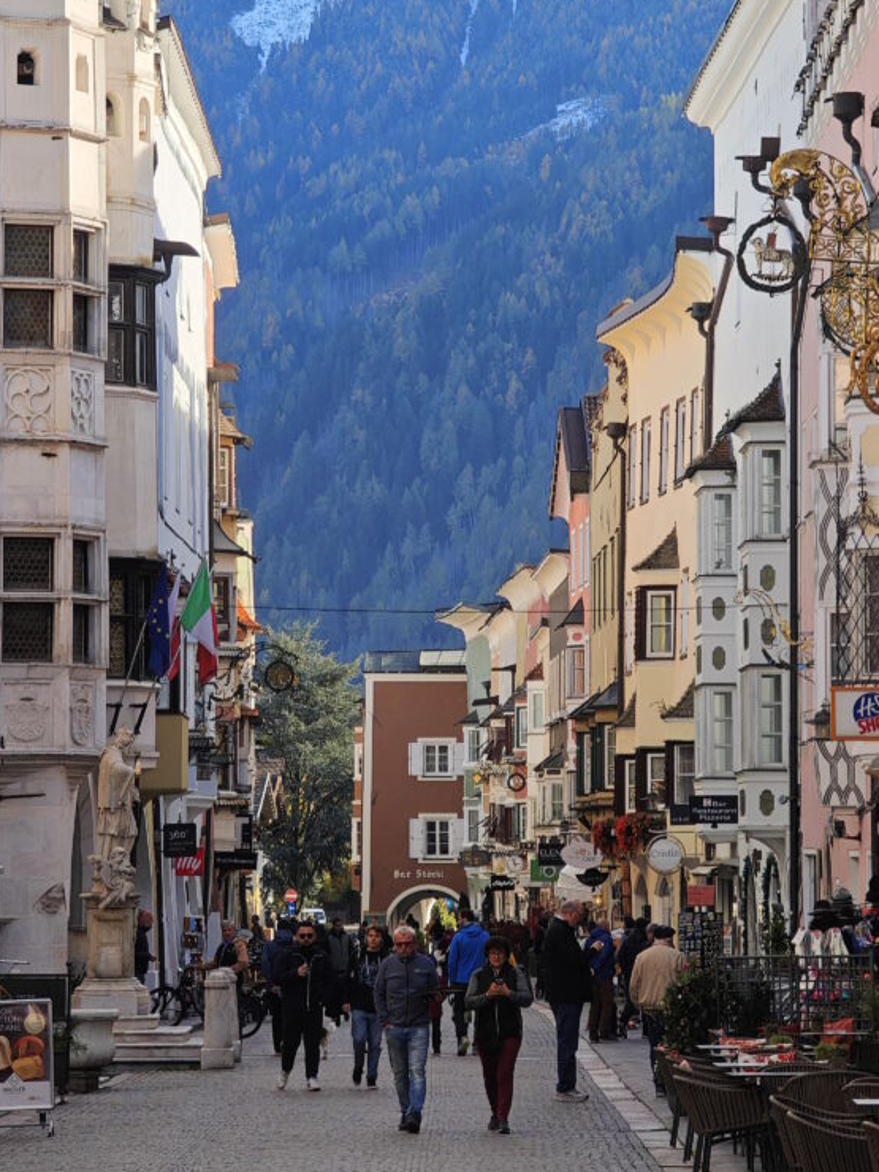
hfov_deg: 8.9
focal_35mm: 166
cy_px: 470
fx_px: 5620
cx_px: 413
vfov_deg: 11.9
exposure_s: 1/753
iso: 50
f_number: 2.5
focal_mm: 19.4
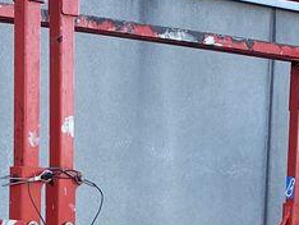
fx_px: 1228
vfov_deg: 9.5
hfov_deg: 13.8
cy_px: 504
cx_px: 28
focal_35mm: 142
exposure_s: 1/141
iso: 32
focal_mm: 4.25
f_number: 1.8
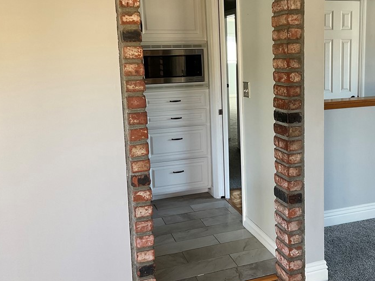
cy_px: 121
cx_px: 263
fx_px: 466
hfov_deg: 43.0
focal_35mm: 43
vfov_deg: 33.5
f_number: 1.8
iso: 64
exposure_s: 1/60
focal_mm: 3
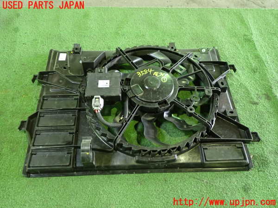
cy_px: 104
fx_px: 241
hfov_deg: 60.0
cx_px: 139
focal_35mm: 30
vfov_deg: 46.8
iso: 800
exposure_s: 1/20
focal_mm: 5.4
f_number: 2.3
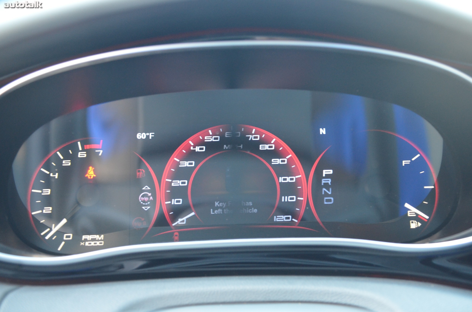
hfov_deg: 46.5
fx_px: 550
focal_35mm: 42
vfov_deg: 31.8
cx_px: 236
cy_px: 156
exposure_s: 1/25
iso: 1600
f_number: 2.8
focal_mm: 28
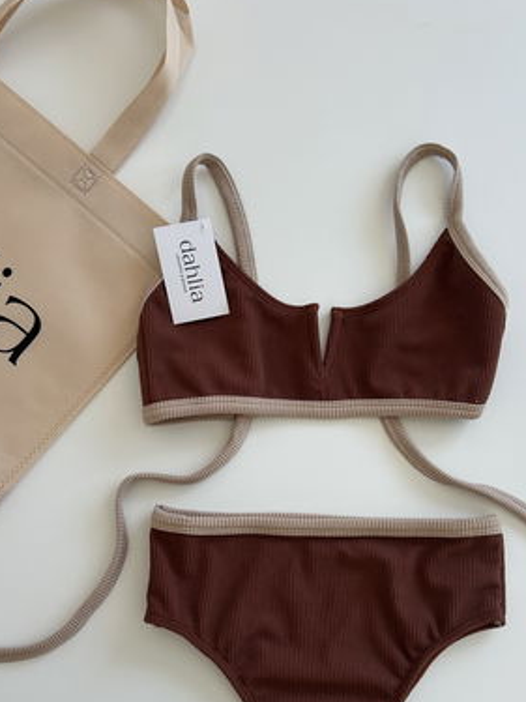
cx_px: 273
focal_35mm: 37
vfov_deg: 49.8
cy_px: 428
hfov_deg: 38.6
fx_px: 750
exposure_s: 1/238
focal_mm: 5.7
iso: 40
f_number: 1.5
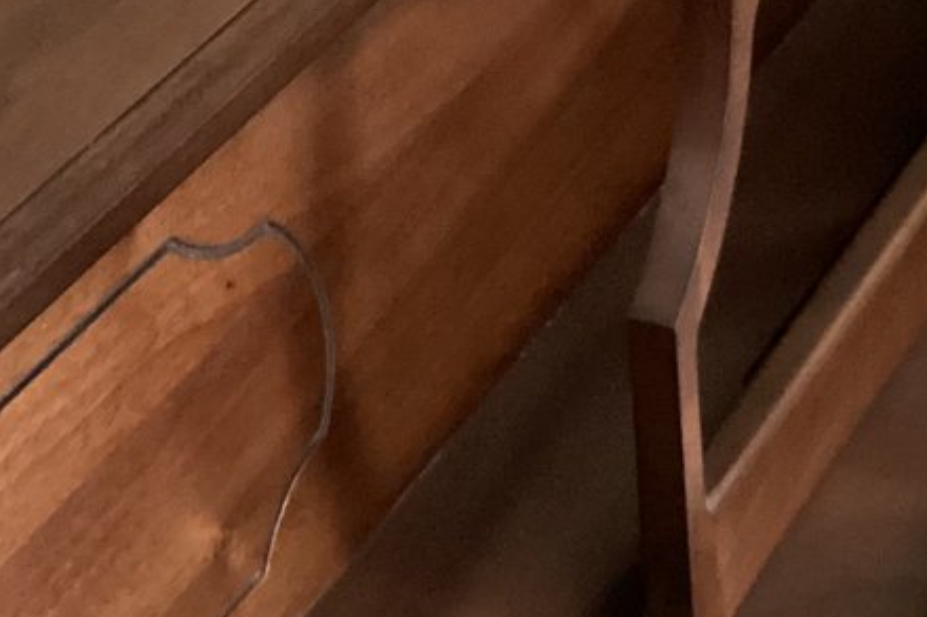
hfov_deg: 18.4
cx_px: 311
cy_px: 108
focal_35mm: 111
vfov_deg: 12.3
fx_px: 2857
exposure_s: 1/17
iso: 640
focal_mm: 3.3
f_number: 2.4
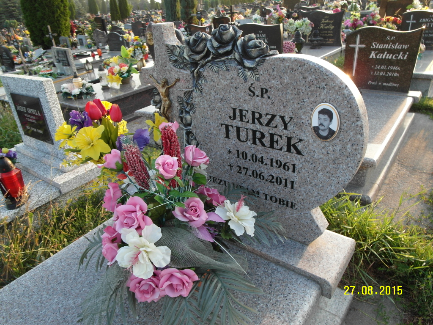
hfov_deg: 71.6
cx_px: 216
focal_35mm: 24
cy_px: 162
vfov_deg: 56.8
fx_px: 300
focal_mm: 5.2
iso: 100
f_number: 3.4
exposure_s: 1/90
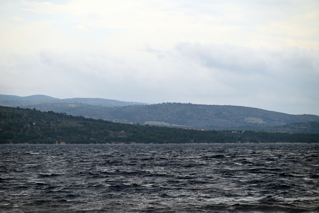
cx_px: 160
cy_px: 106
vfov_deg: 9.8
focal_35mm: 140
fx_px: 1241
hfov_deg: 14.6
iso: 200
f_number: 5.6
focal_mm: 140
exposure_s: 1/1000
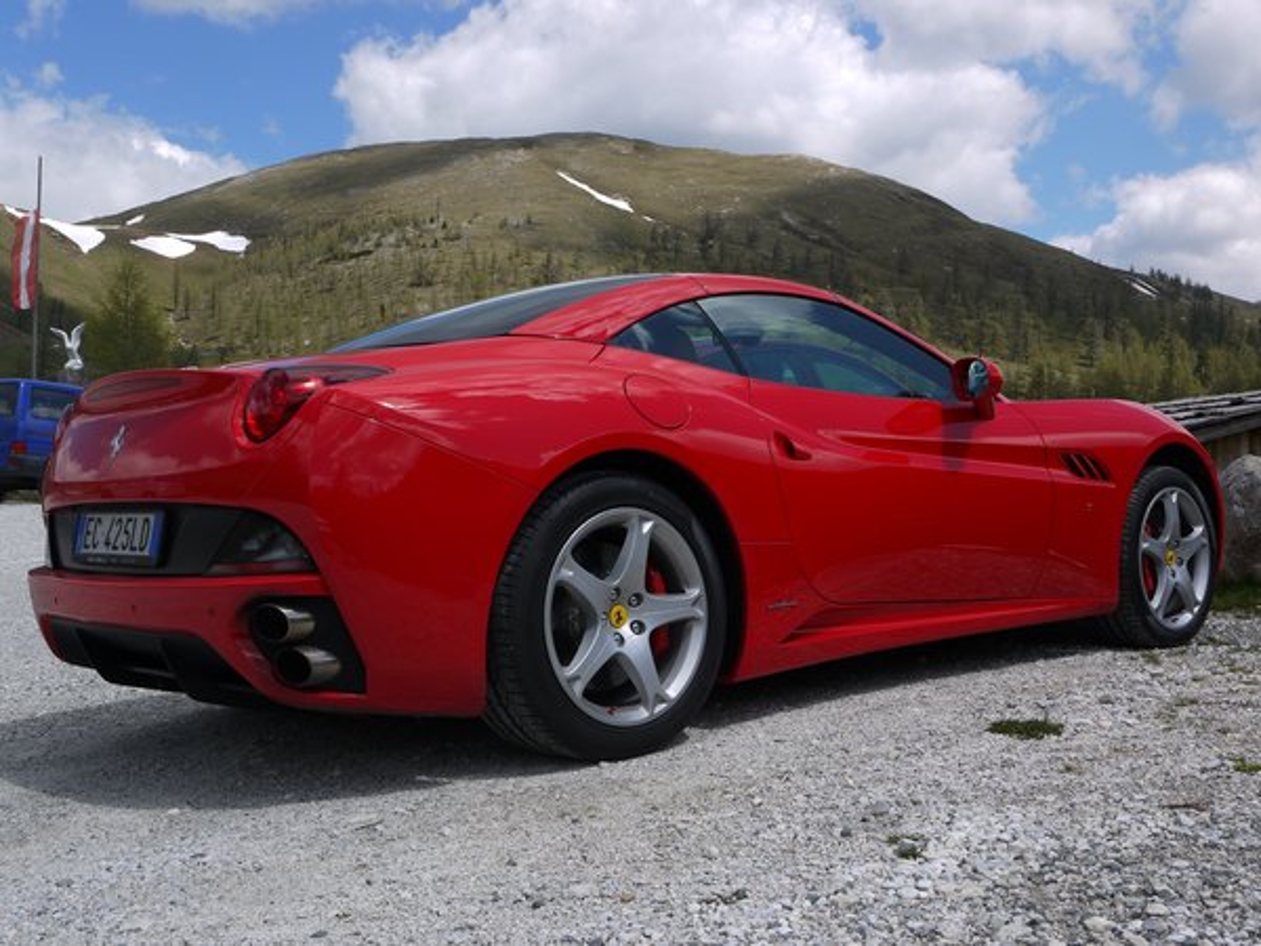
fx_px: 1457
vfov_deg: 36.0
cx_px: 630
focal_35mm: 40
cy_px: 473
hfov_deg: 46.8
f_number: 9
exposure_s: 1/400
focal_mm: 20
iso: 160
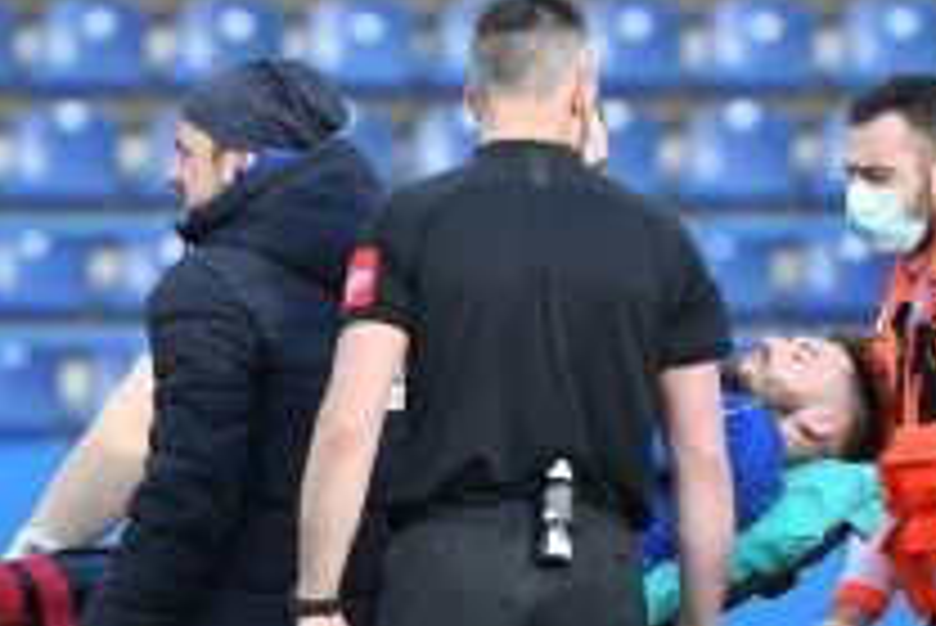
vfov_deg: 2.0
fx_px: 17978
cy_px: 626
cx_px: 536
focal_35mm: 691
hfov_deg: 3.0
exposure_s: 1/1250
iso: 400
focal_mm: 300
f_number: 5
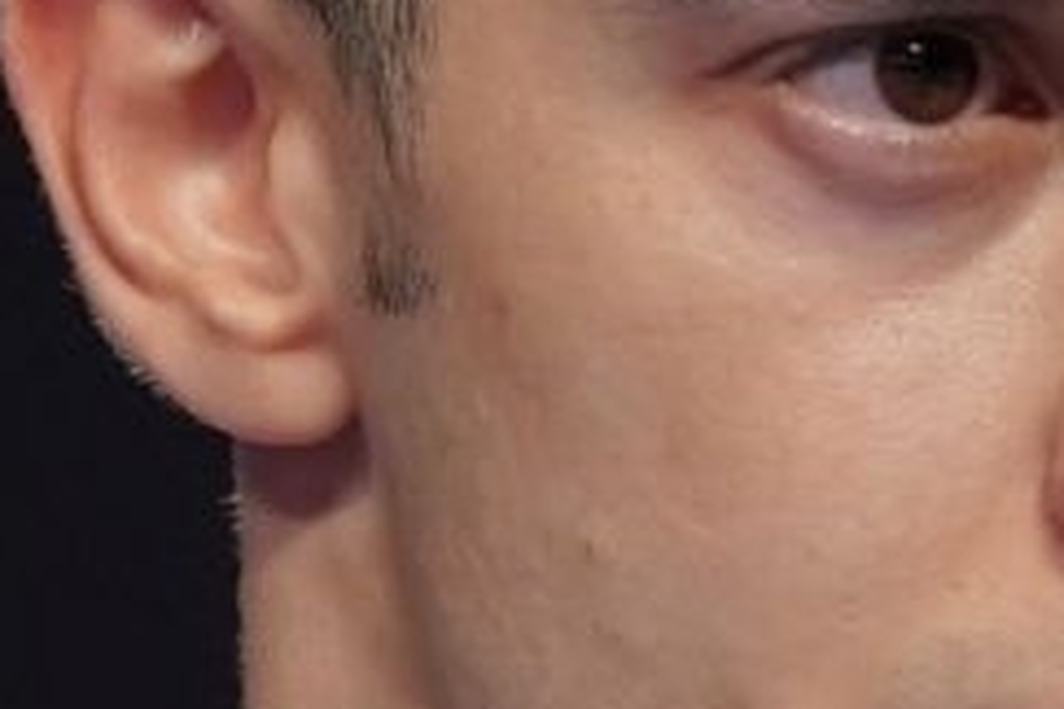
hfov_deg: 0.5
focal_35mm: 4449
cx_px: 2005
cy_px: 1475
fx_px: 131482
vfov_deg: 0.3
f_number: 2.8
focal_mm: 400
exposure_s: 1/500
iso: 800
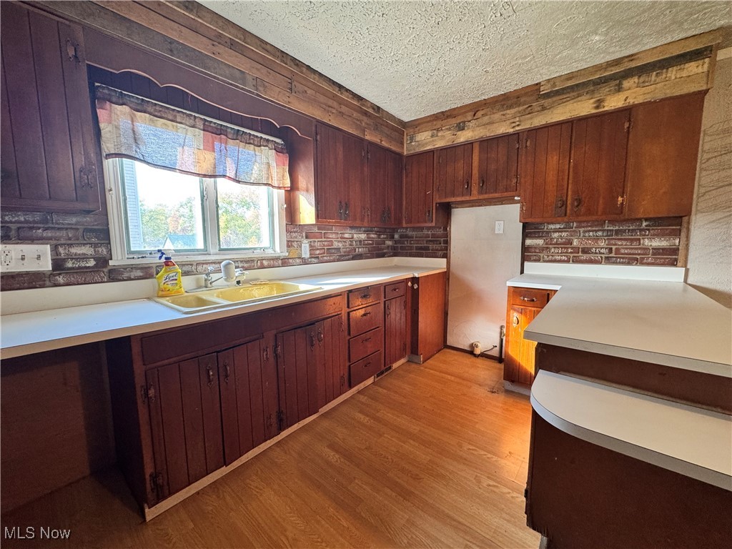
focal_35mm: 14
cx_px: 366
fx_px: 296
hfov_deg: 102.1
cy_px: 274
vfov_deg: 85.7
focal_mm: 2.22
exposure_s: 1/60
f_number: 2.2
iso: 200
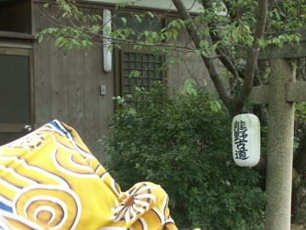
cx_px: 191
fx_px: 920
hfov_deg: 18.9
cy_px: 208
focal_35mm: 104
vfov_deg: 14.1
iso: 100
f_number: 4
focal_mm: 9.37
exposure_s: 1/100
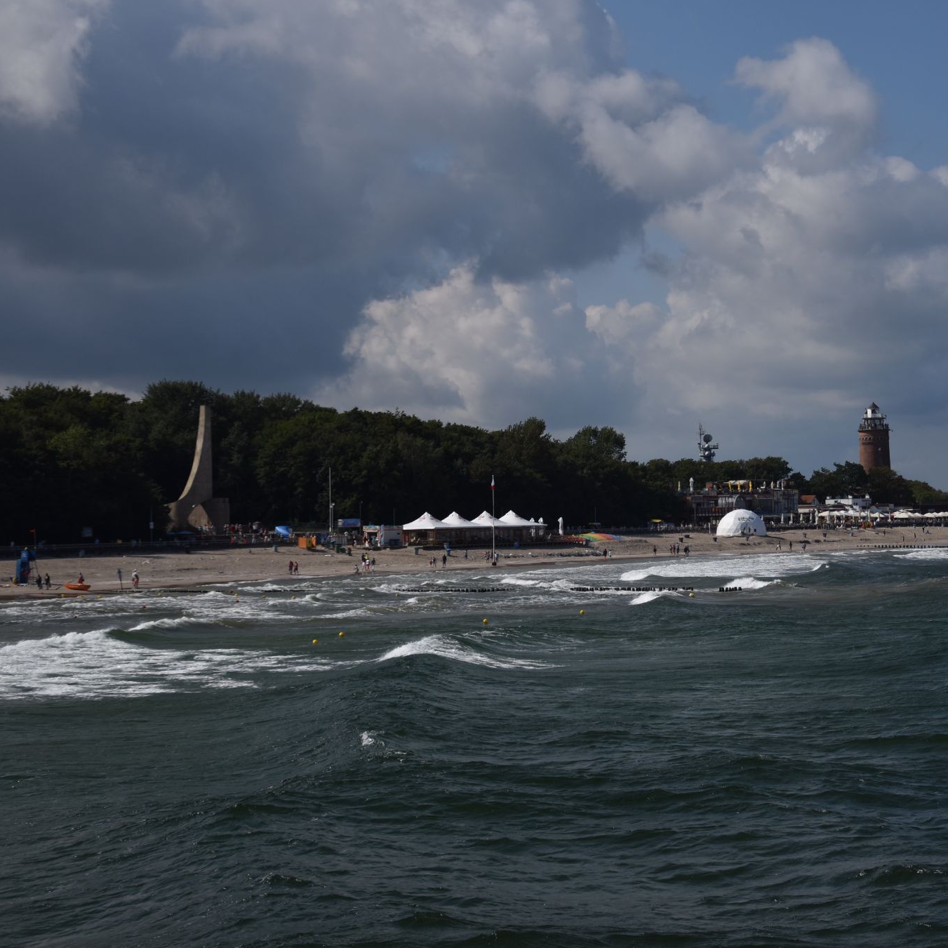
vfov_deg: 25.5
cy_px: 477
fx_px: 2096
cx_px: 689
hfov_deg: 25.2
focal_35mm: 68
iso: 100
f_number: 4.5
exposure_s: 1/3200
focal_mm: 35
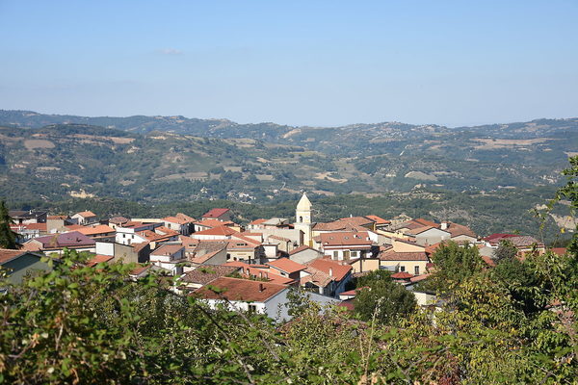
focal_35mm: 68
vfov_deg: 20.2
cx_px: 289
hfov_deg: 29.9
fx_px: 1084
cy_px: 192
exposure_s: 1/640
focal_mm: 45
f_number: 5
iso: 100
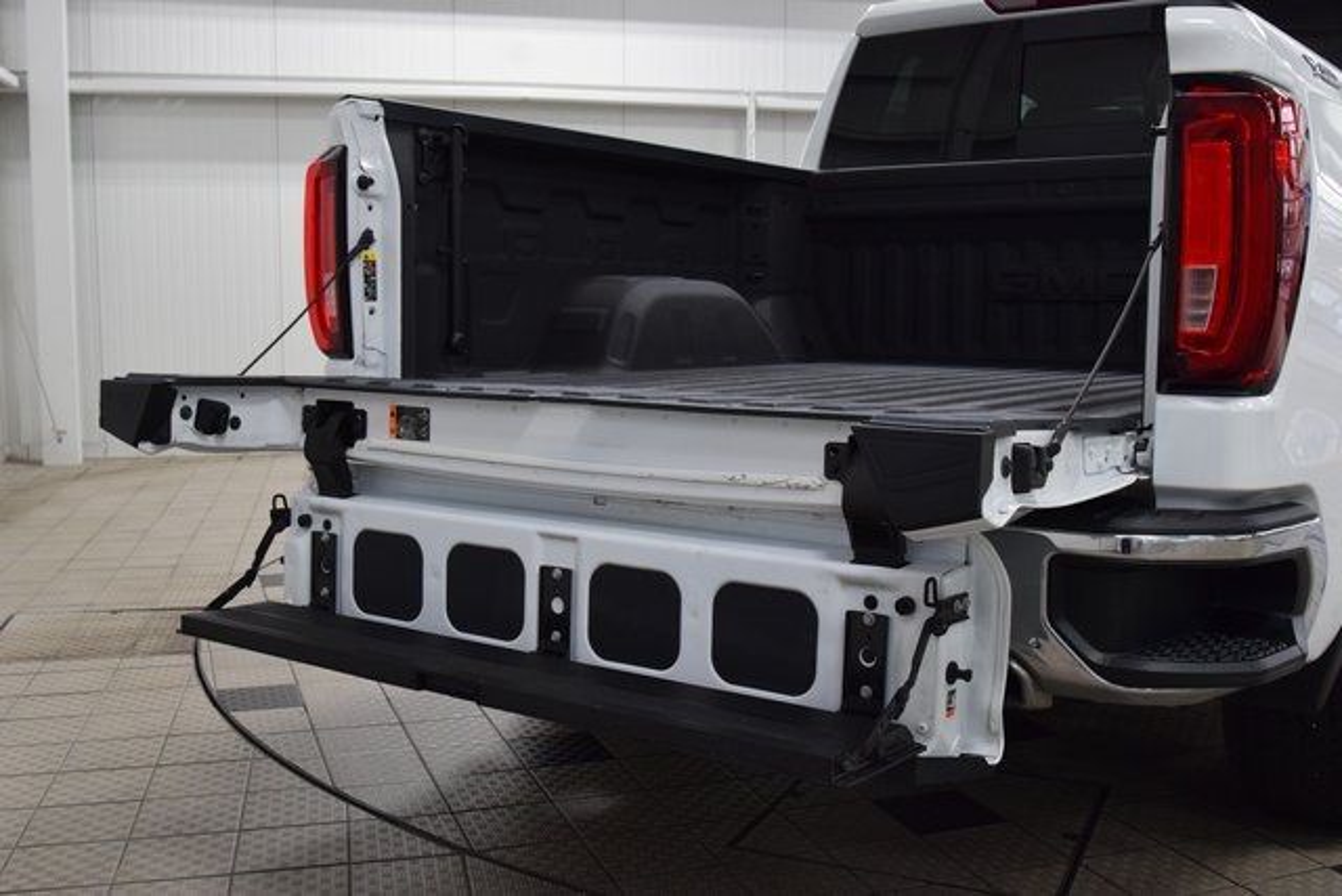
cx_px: 671
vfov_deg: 36.9
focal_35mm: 36
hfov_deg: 53.1
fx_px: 1342
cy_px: 448
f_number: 7.1
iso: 1600
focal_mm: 24
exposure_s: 1/60
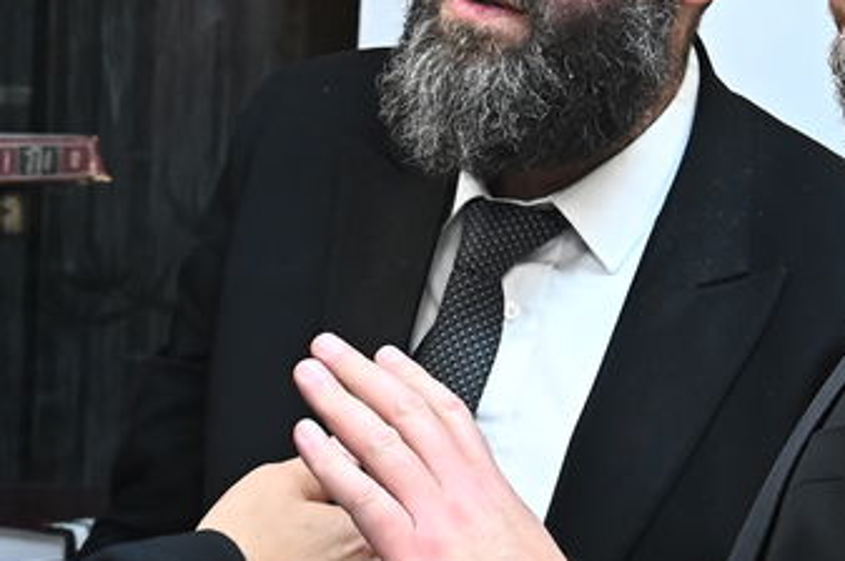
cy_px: 160
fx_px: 4291
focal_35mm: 183
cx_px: 491
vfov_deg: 7.5
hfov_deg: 11.2
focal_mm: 44
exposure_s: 1/125
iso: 2000
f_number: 5
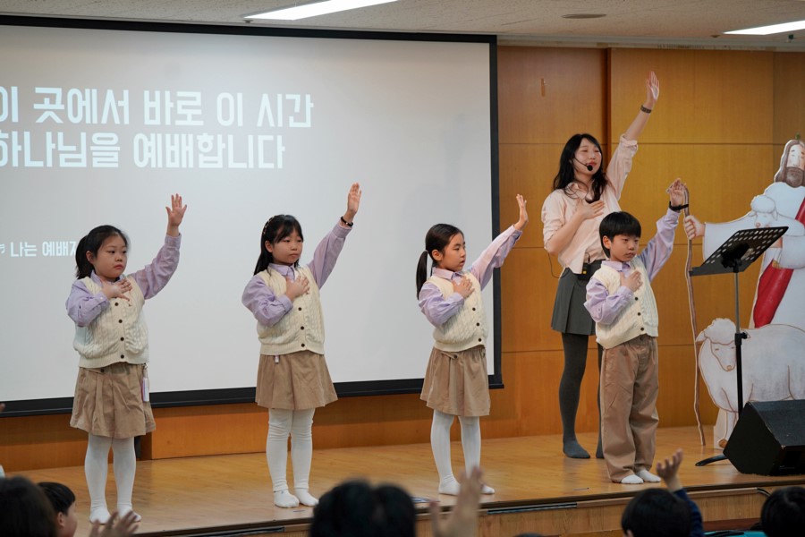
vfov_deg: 13.4
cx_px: 402
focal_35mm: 102
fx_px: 2281
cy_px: 268
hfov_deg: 20.0
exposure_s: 1/160
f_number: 4
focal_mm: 102
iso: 800
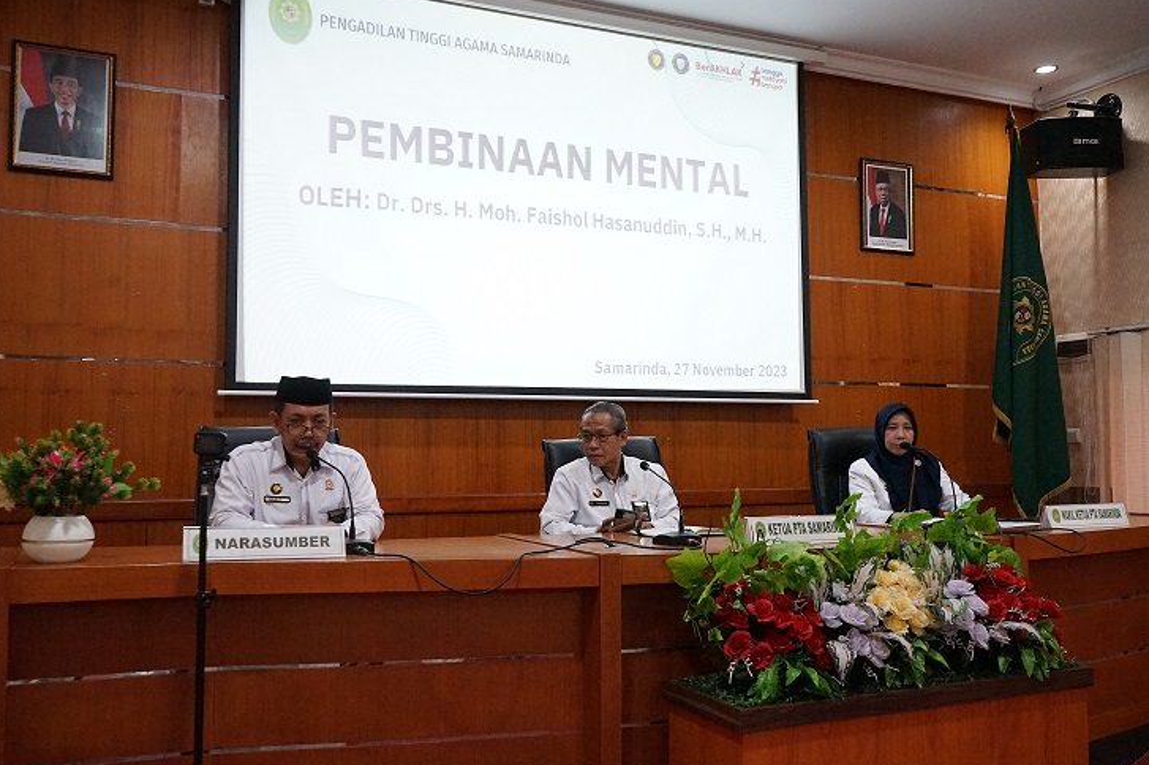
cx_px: 558
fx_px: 1021
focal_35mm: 32
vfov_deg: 41.1
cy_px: 387
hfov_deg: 58.7
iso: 8000
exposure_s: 1/125
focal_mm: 31
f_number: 7.1
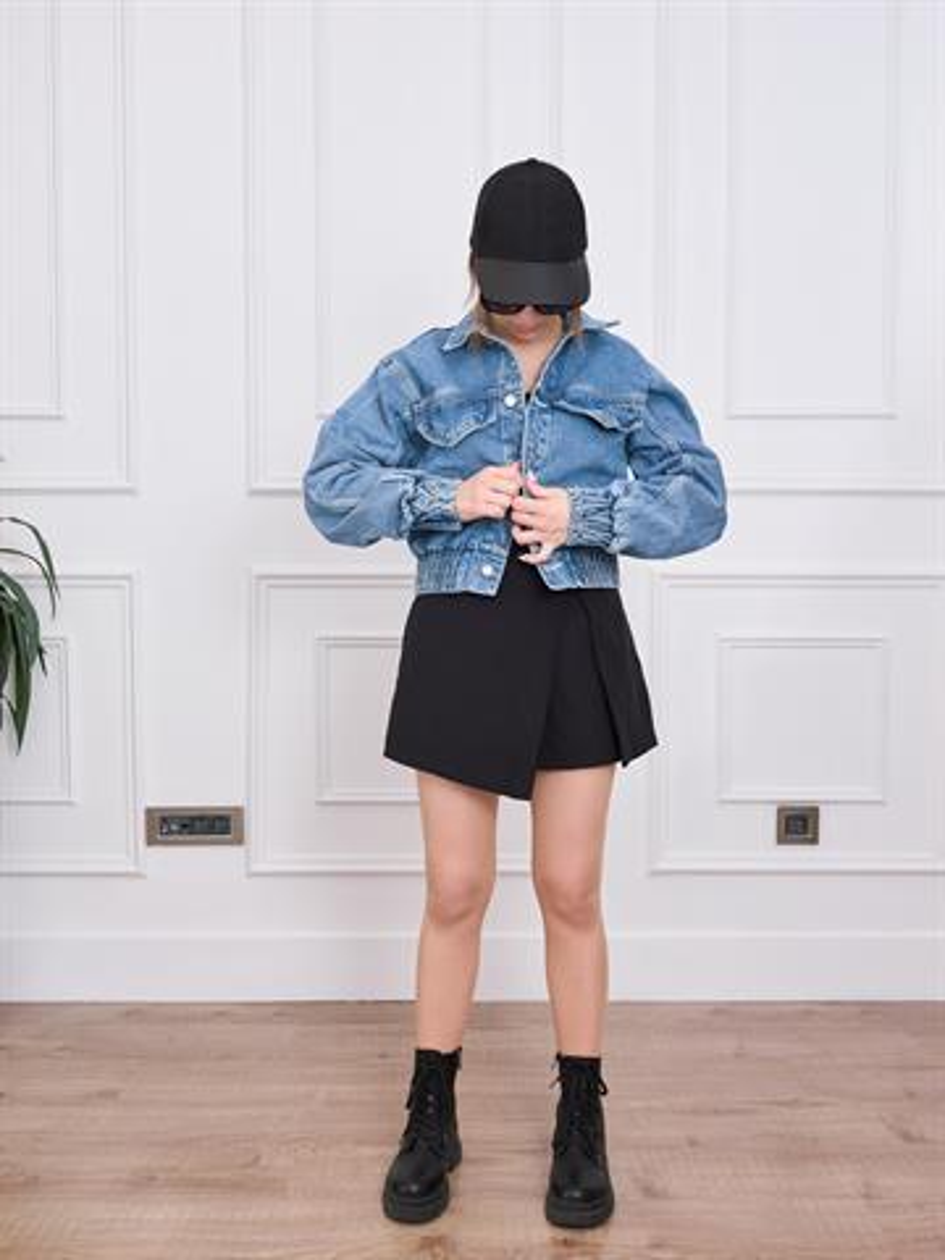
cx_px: 472
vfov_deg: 50.1
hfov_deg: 38.7
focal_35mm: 37
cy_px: 630
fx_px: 1347
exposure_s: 1/100
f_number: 4
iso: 100
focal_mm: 17
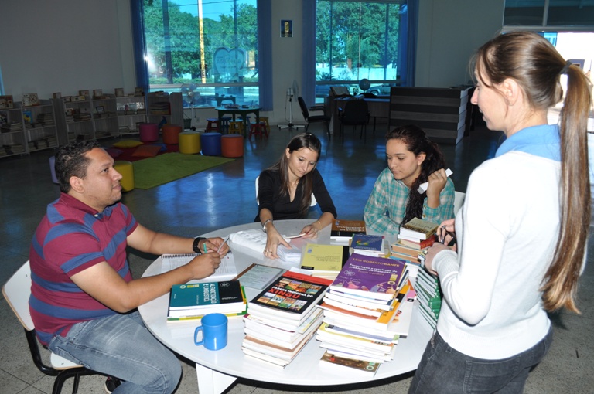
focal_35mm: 27
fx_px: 445
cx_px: 297
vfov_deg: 47.8
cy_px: 197
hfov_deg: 67.4
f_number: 5.6
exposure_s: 1/125
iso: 200
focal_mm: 18
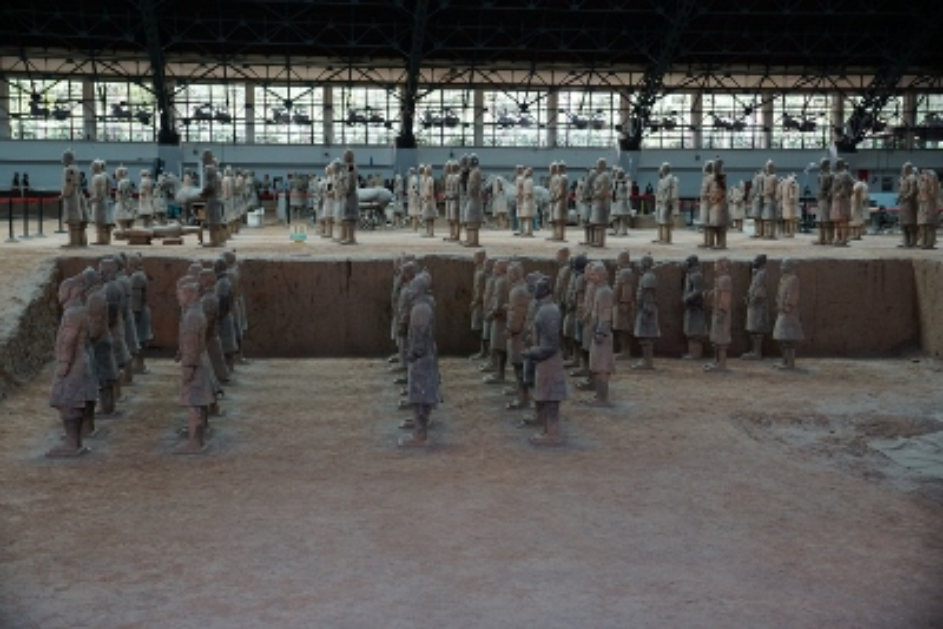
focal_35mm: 45
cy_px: 314
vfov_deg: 29.9
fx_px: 1179
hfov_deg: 43.6
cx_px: 472
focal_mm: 30
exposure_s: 1/60
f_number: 4.5
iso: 500
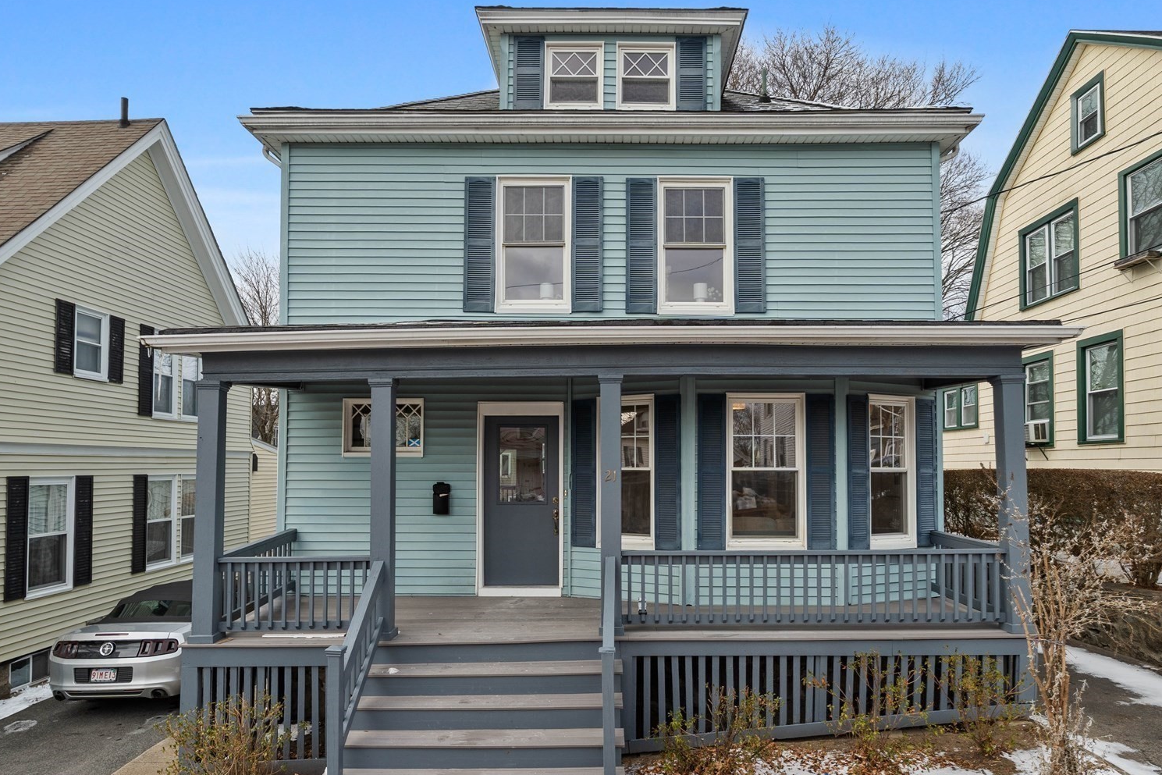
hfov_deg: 76.8
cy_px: 446
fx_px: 732
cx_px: 602
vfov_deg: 55.5
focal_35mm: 23
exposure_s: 1/125
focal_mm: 16.5
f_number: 7.1
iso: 320
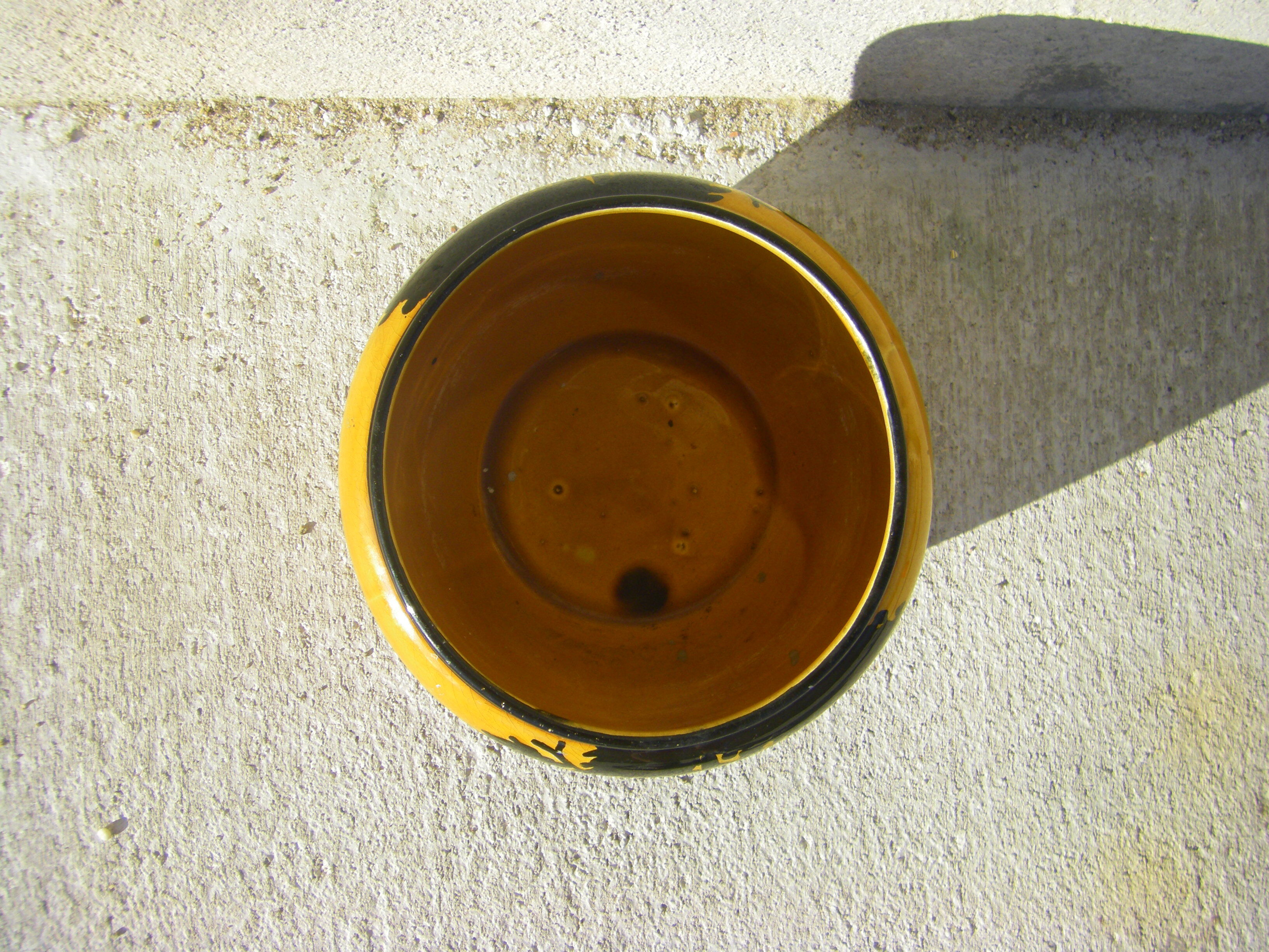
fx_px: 1393
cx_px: 634
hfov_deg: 49.0
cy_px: 476
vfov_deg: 37.7
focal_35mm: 38
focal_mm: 6.3
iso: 64
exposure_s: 1/125
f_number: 7
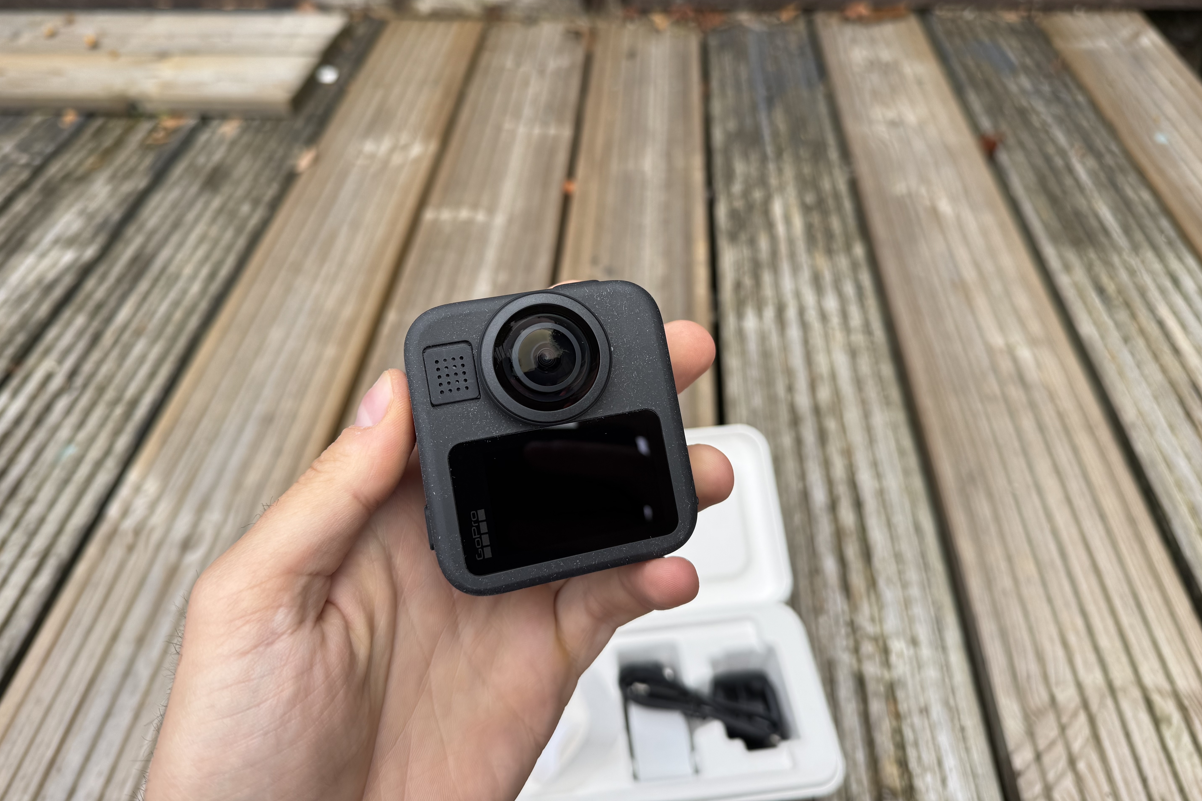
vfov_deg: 51.2
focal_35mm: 25
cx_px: 601
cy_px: 351
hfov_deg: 71.5
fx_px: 835
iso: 80
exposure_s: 1/445
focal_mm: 6.76
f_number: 1.78
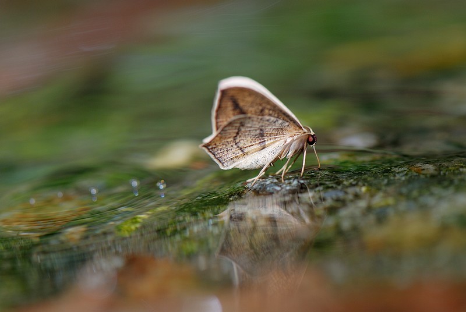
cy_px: 156
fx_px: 2042
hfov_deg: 13.0
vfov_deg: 8.7
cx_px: 233
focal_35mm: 158
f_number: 6.3
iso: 100
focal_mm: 105
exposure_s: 1/160
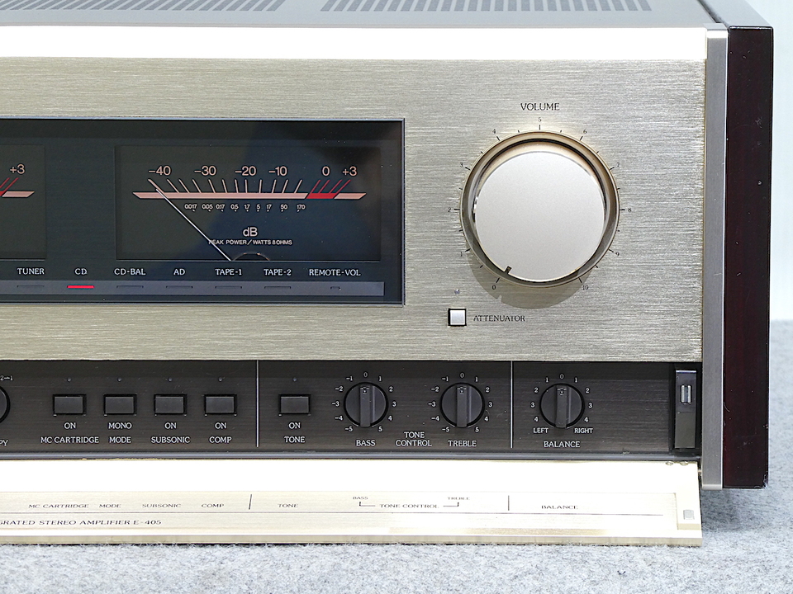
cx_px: 396
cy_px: 297
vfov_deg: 9.8
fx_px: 3459
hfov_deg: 13.1
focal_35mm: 151
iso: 200
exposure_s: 1/5
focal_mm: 27.1
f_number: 5.4
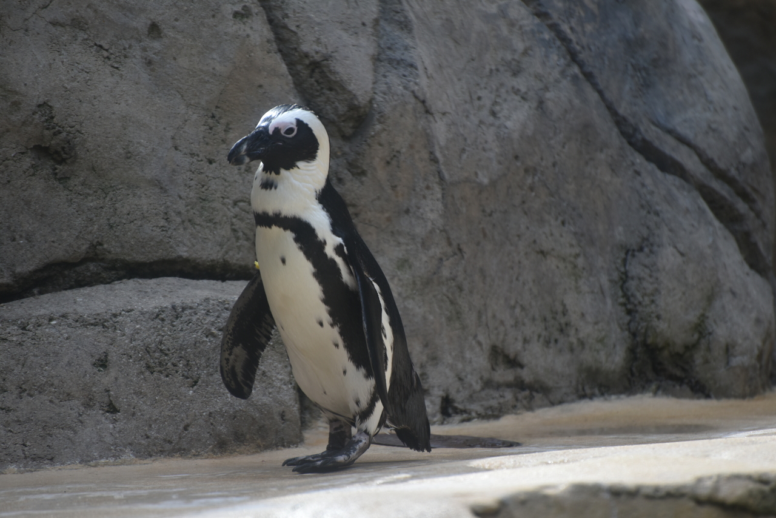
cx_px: 388
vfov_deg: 4.6
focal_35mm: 300
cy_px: 259
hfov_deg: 6.9
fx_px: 6468
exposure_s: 1/640
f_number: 5.6
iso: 400
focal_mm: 300
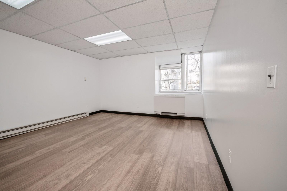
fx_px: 112
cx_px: 144
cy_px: 96
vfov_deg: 81.1
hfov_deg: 104.3
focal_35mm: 14
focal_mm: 14
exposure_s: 1/20
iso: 200
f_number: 11
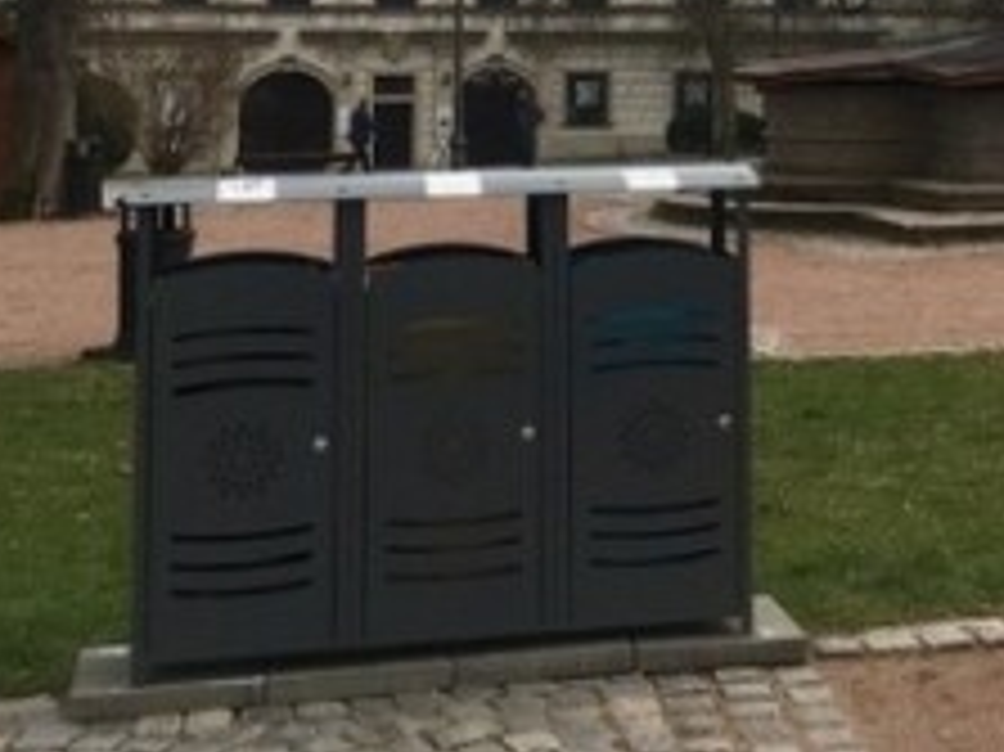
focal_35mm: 78
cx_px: 846
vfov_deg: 18.0
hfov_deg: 24.5
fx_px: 2261
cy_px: -126
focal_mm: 4.15
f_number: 2.2
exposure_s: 1/2849
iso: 25
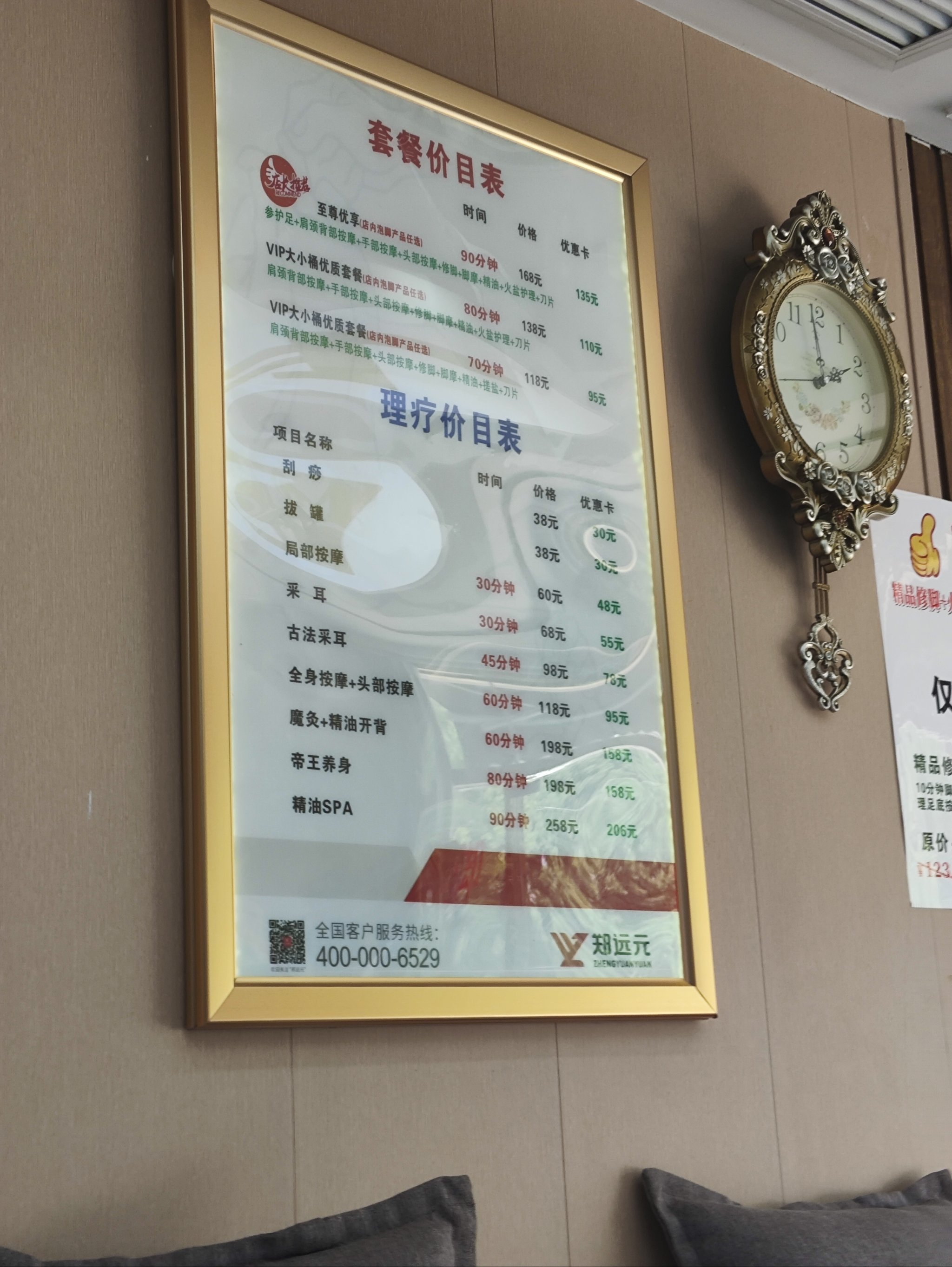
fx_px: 916
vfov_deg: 69.4
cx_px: 476
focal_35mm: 25
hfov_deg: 54.9
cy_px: 634
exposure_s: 1/100
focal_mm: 4.71
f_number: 1.79
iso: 112
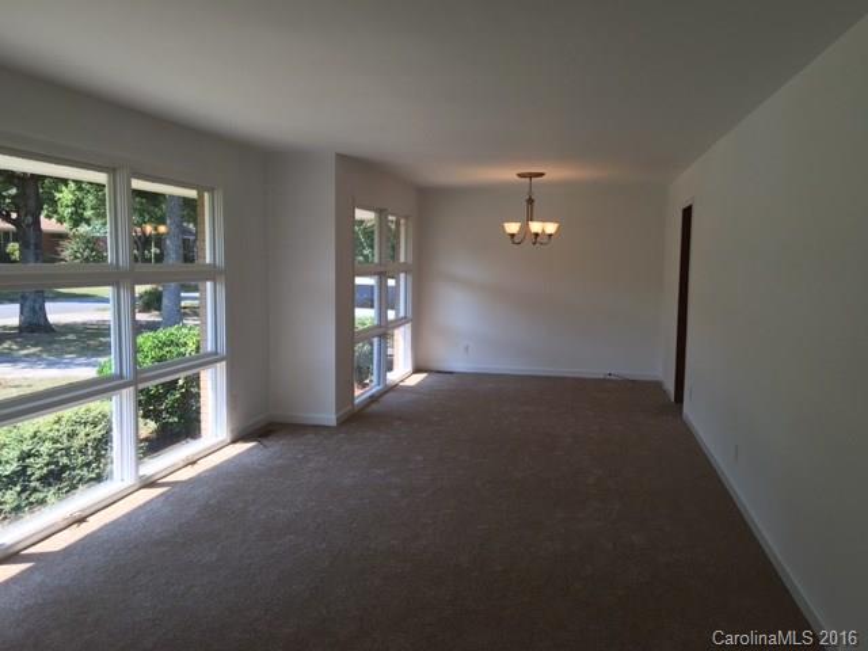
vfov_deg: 48.2
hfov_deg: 61.7
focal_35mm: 29
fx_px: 727
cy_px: 326
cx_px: 434
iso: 25
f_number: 2.2
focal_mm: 4.15
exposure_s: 1/176
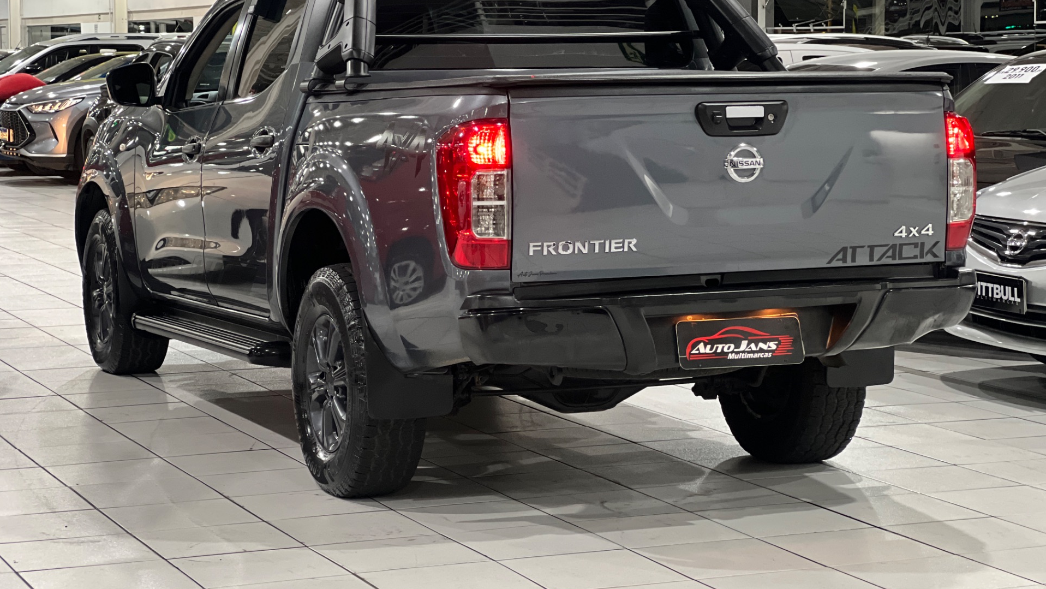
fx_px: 2330
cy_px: 210
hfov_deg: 25.3
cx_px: 523
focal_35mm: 84
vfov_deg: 14.4
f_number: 2.8
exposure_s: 1/24
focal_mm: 9
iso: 400
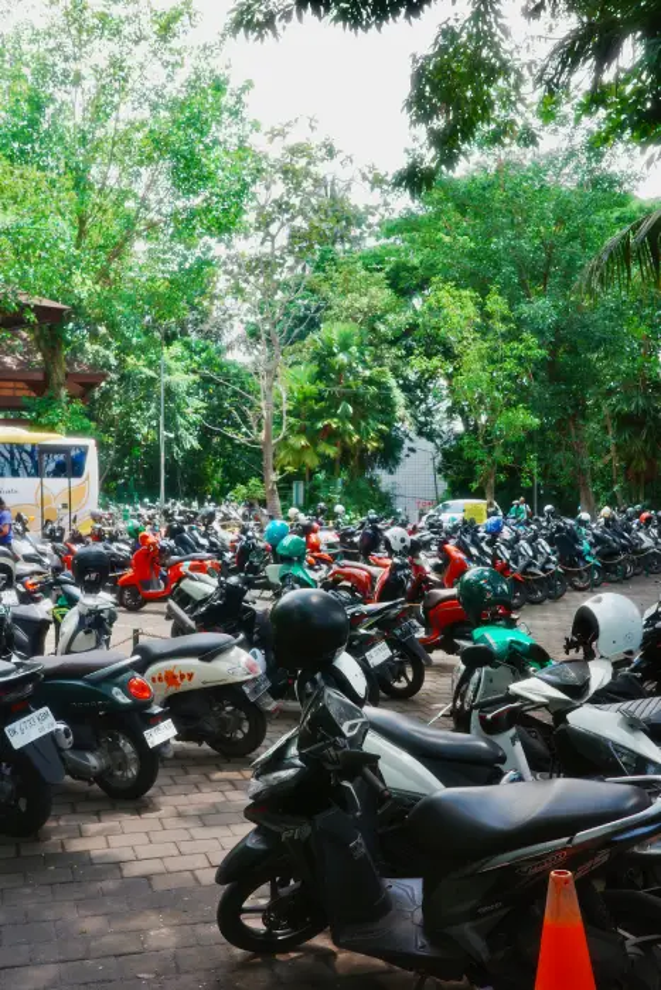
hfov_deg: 33.4
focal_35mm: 40
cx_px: 330
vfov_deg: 48.4
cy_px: 495
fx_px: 1101
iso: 200
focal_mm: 26
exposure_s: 1/320
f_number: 4.5
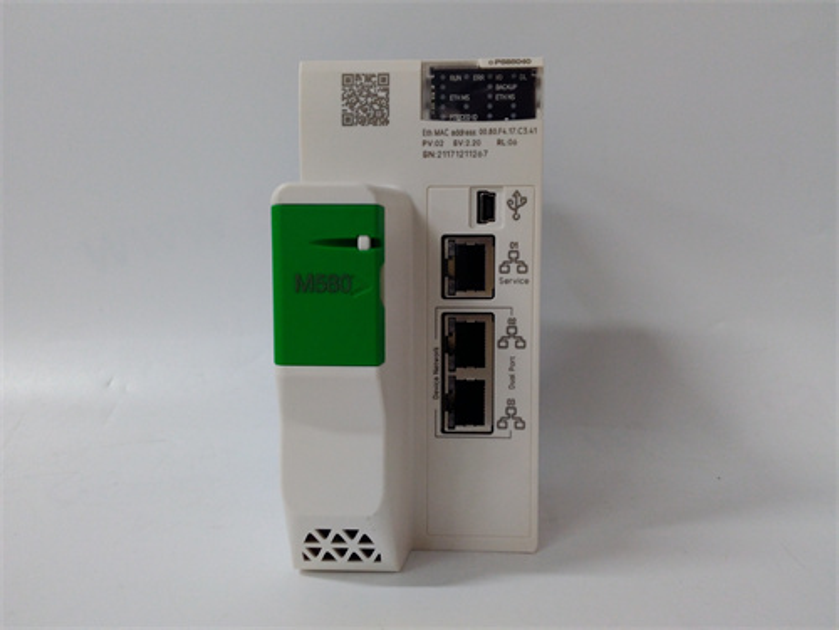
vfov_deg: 51.4
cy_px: 315
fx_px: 654
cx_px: 420
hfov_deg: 65.3
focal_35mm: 27
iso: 285
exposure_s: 1/33
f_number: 2
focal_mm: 3.79
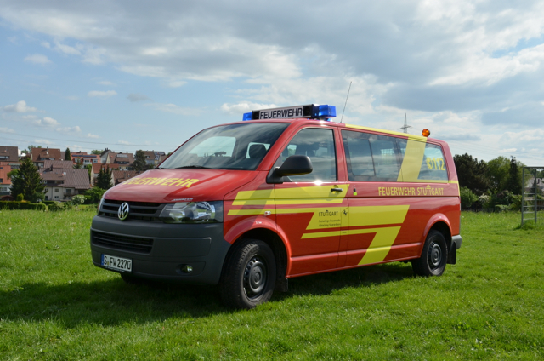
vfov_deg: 35.3
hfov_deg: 51.4
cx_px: 272
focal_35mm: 38
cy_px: 180
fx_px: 566
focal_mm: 25
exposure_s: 1/640
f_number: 13
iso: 400
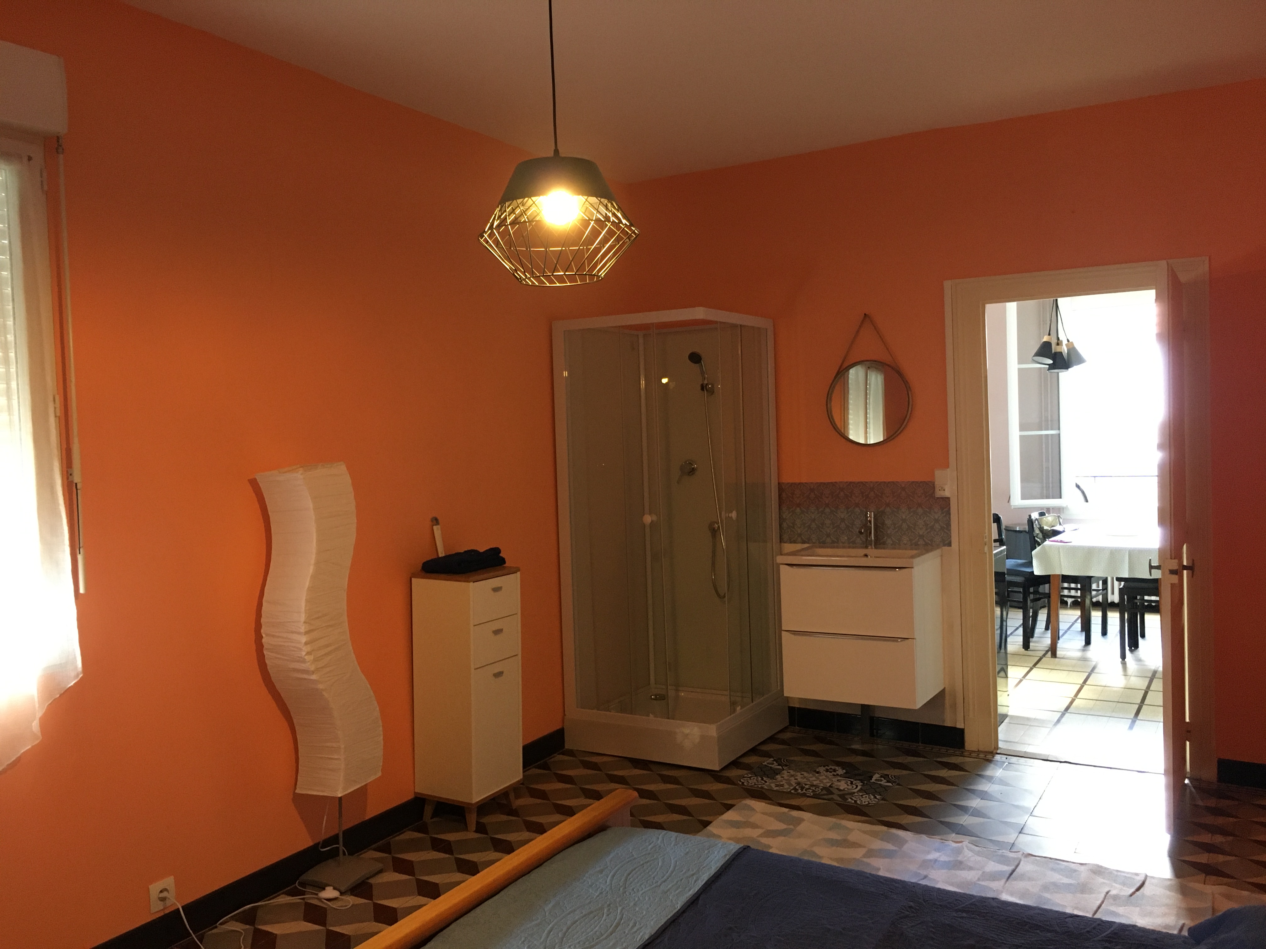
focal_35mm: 29
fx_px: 1061
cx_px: 633
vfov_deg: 48.2
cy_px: 474
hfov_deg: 61.7
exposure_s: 1/33
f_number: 2.2
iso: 200
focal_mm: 4.15
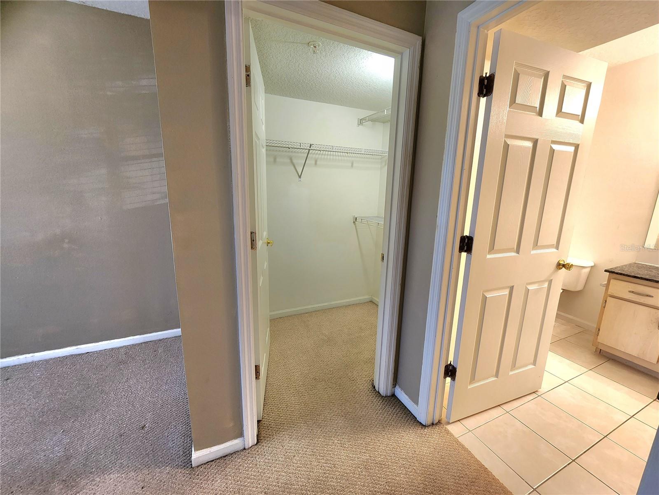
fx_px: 247
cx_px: 330
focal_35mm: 13
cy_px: 248
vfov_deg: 89.9
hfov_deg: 106.2
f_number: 2.2
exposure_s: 1/60.2
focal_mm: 2.2
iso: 250
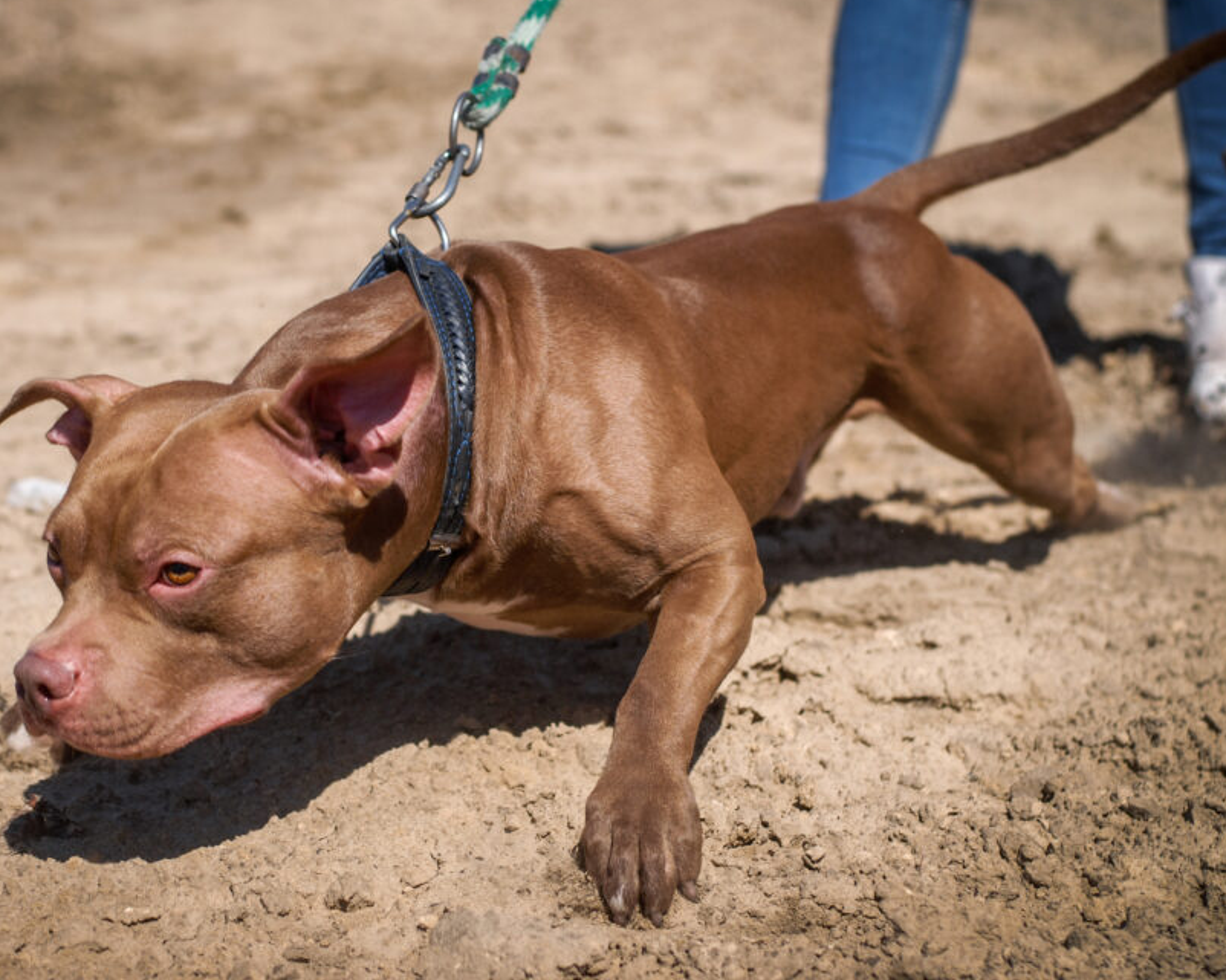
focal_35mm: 90
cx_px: 463
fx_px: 3264
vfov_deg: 17.1
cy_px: 476
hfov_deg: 21.2
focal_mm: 50
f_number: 2.2
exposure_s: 1/1250
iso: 100
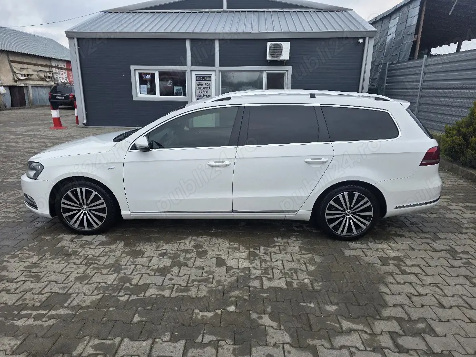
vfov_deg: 58.9
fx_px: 316
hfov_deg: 73.9
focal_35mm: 23
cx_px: 238
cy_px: 178
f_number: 1.7
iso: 40
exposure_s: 1/370
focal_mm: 6.3
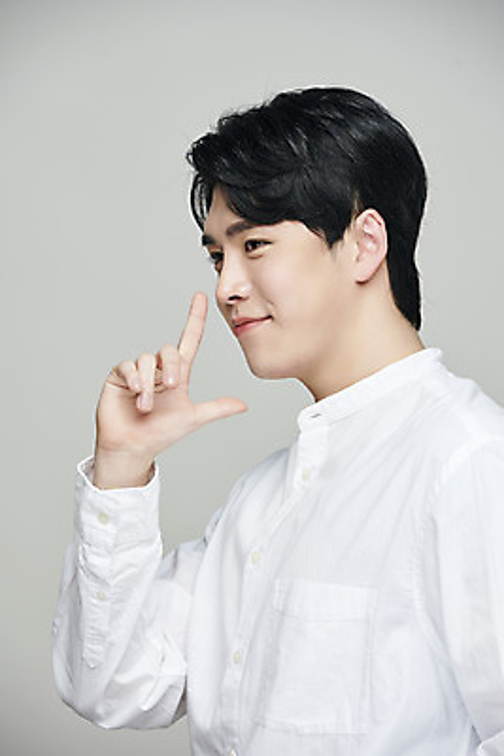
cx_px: 252
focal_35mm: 200
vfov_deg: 10.3
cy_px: 378
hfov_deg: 6.9
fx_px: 4196
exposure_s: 1/125
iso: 64
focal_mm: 200
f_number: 8
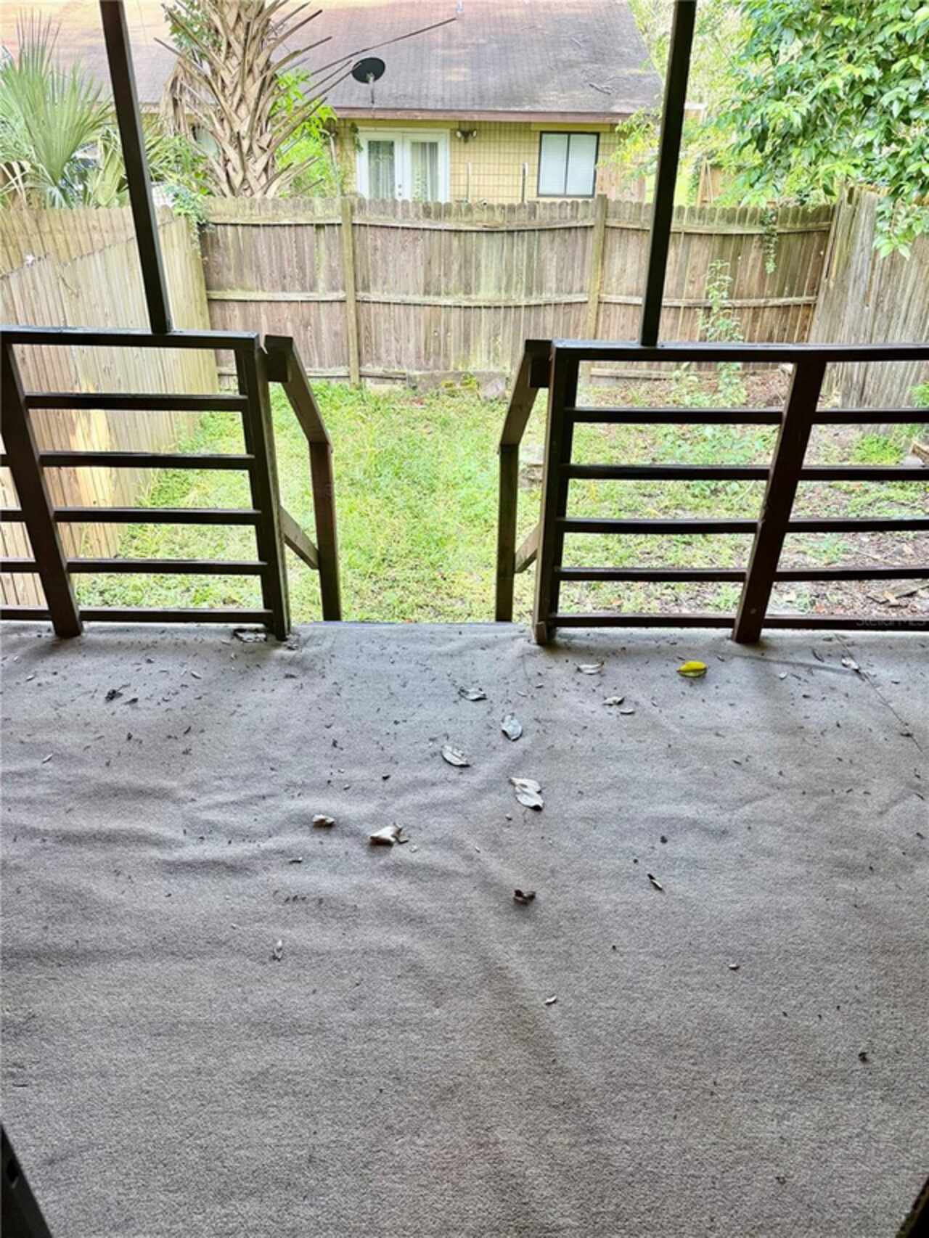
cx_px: 464
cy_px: 619
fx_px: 859
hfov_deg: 56.8
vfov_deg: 71.6
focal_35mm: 24
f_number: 1.78
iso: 200
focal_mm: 6.76
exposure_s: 1/121
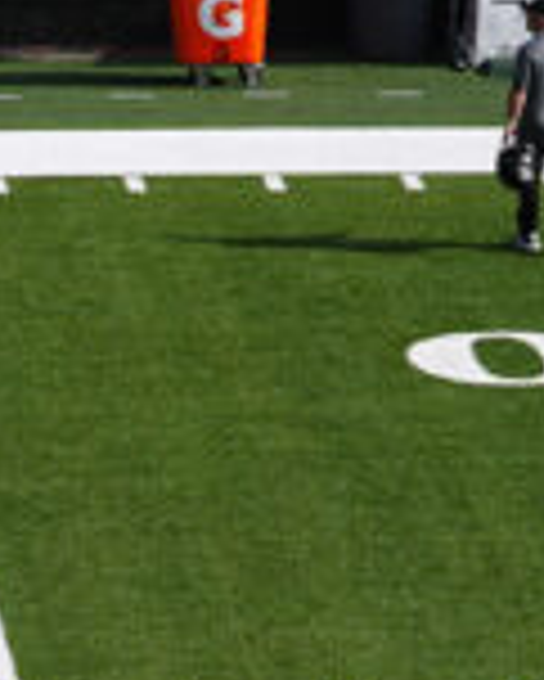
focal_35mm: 645
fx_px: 12968
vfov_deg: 3.0
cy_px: 243
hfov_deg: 2.4
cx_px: -949
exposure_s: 1/4000
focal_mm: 135
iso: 200
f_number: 3.2
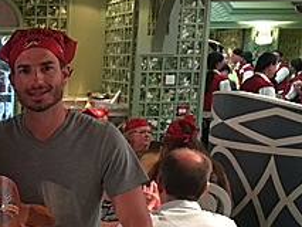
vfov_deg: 16.5
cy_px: 251
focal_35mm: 87
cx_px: -58
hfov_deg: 21.0
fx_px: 759
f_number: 2.2
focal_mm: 4.15
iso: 100
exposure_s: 1/4
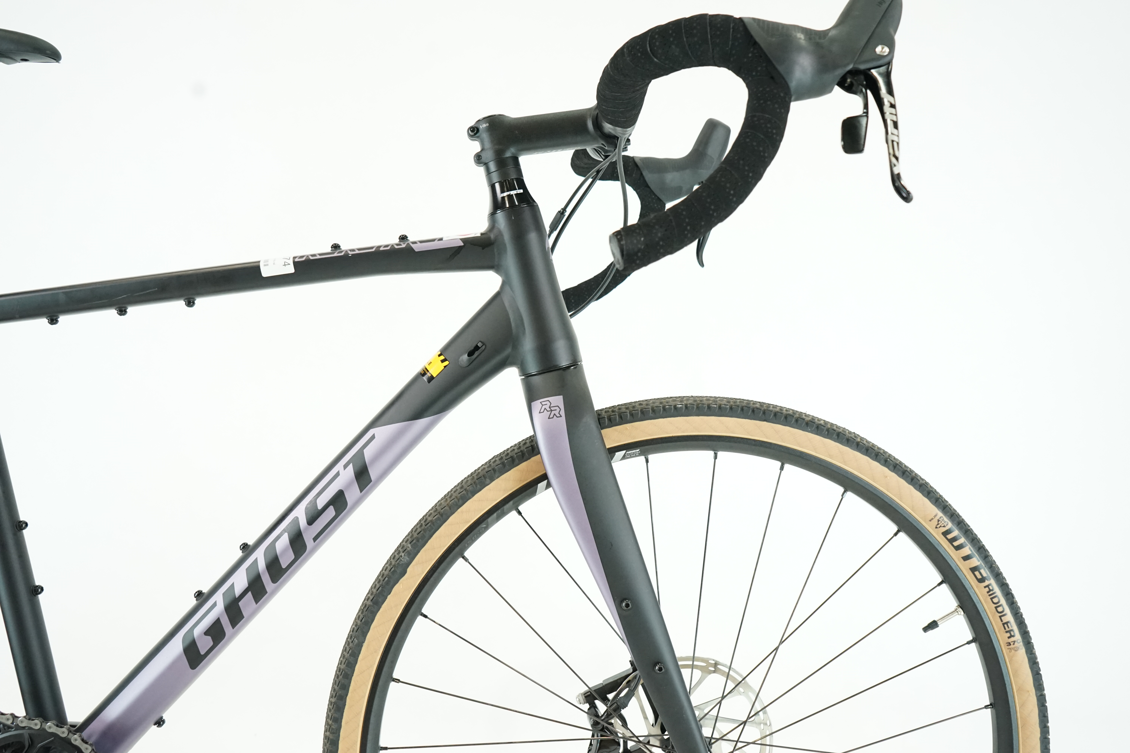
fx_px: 879
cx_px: 565
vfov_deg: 46.4
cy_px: 376
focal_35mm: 28
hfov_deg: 65.5
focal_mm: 28
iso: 3200
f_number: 5.6
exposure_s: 1/200
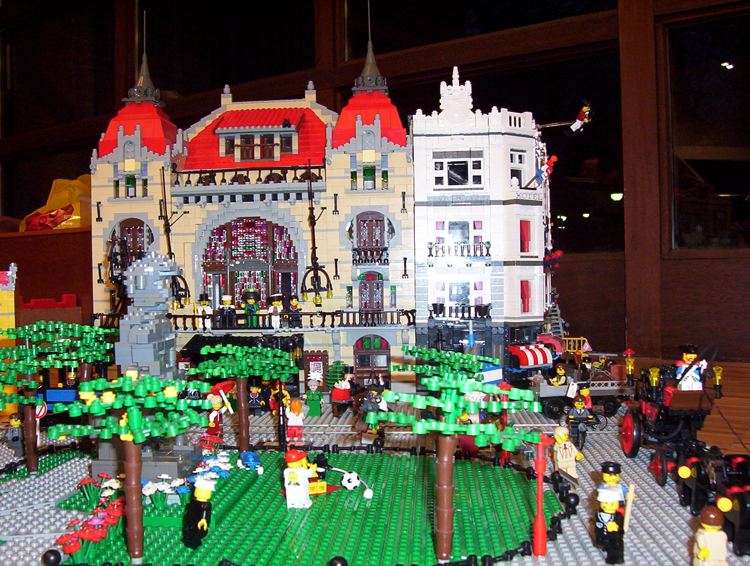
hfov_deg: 43.8
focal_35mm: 43
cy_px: 283
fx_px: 934
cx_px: 375
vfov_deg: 33.7
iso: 140
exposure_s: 1/60
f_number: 2.73
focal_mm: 5.77
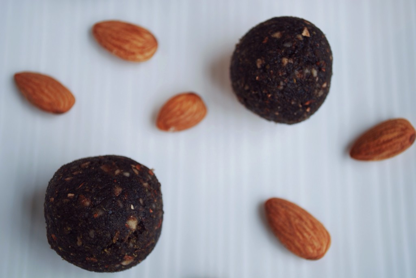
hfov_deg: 33.4
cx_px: 208
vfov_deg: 22.7
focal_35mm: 60
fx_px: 694
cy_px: 139
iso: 100
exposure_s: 1/15
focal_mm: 40
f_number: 5.3
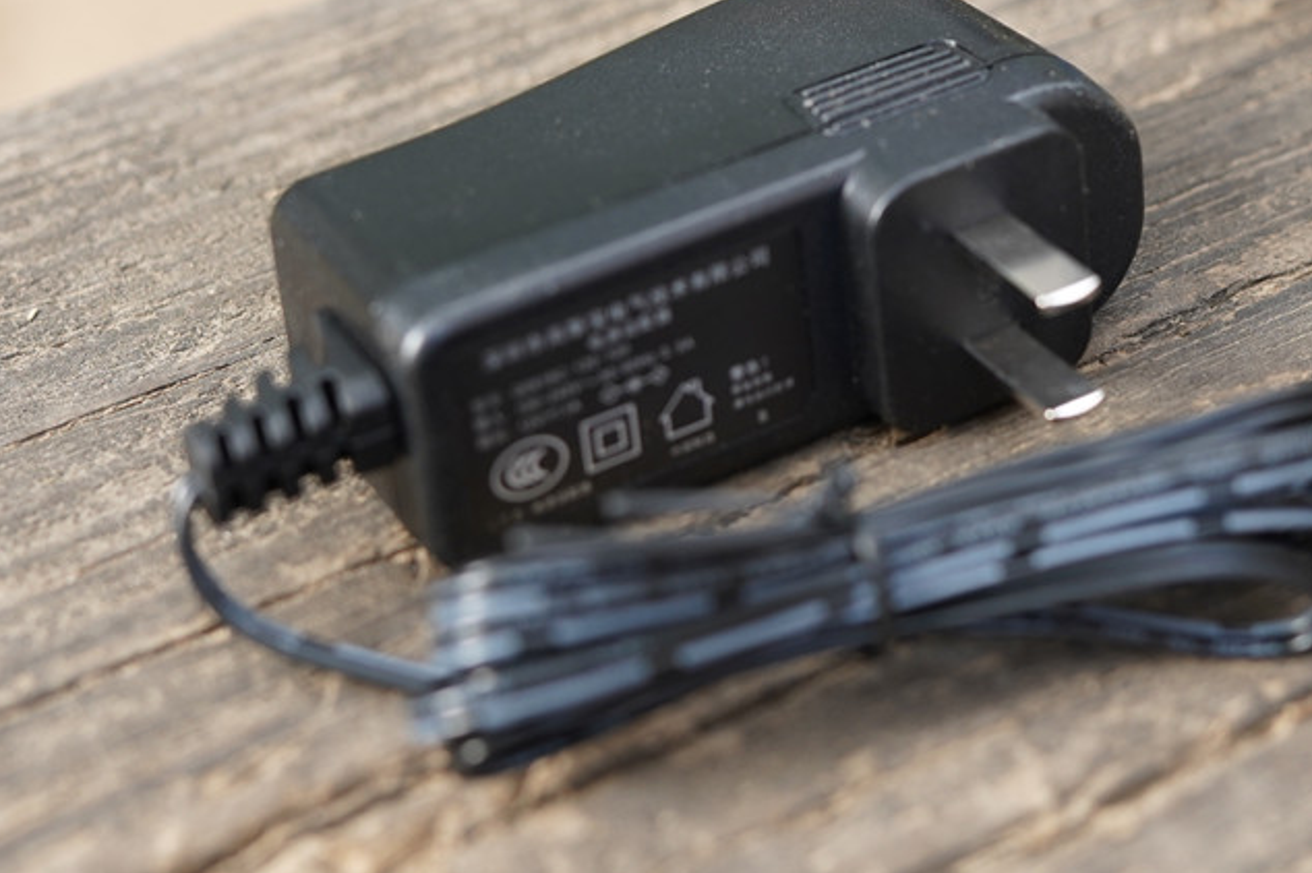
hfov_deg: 20.1
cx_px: 927
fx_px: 3679
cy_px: 177
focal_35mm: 101
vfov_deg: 13.5
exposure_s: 1/160
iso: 640
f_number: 3.5
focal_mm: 50
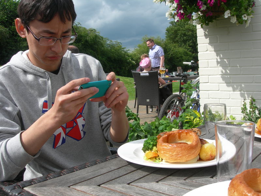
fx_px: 287
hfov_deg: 49.0
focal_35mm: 38
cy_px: 98
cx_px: 130
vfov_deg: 37.7
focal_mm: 7.8
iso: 50
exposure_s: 1/483
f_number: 4.8
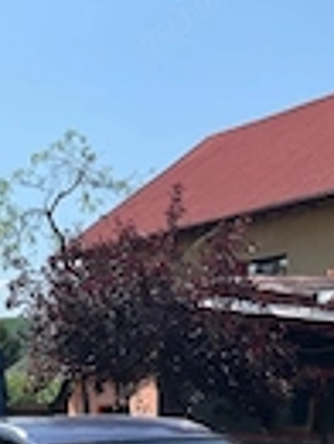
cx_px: 48
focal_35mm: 80
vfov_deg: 22.3
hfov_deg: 18.3
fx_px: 1026
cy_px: 550
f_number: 1.6
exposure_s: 1/3876
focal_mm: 5.1
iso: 50
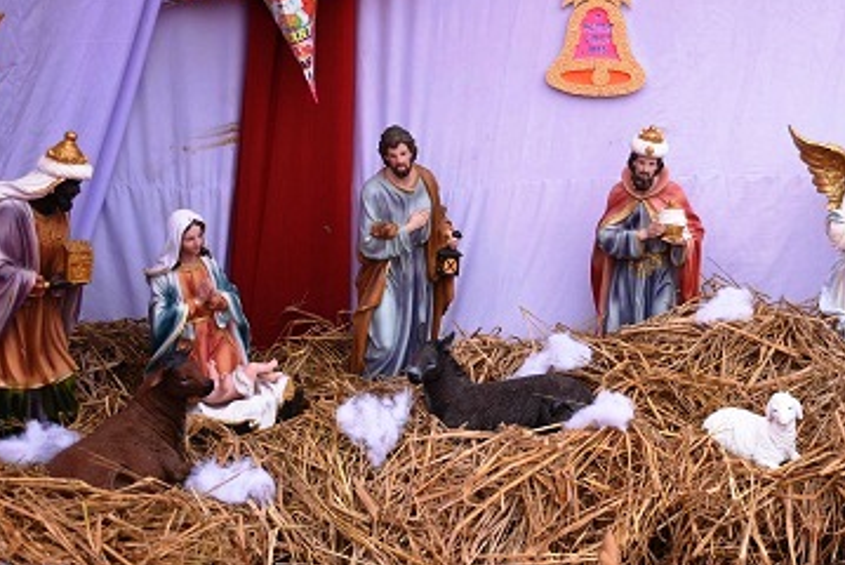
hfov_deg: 30.5
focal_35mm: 65
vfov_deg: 21.0
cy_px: 254
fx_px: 1527
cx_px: 611
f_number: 4.5
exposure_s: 1/125
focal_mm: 26
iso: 100
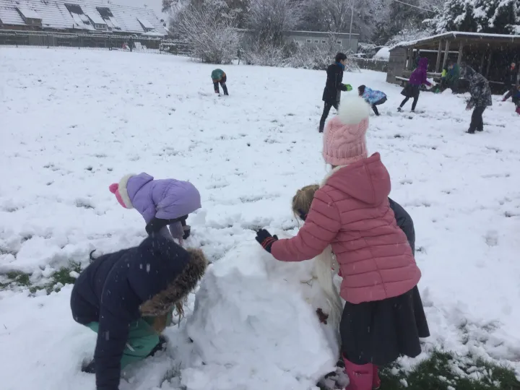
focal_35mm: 31
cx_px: 260
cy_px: 195
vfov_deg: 45.4
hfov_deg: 58.4
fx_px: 466
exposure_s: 1/146
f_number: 2.4
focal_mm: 3.3
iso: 25
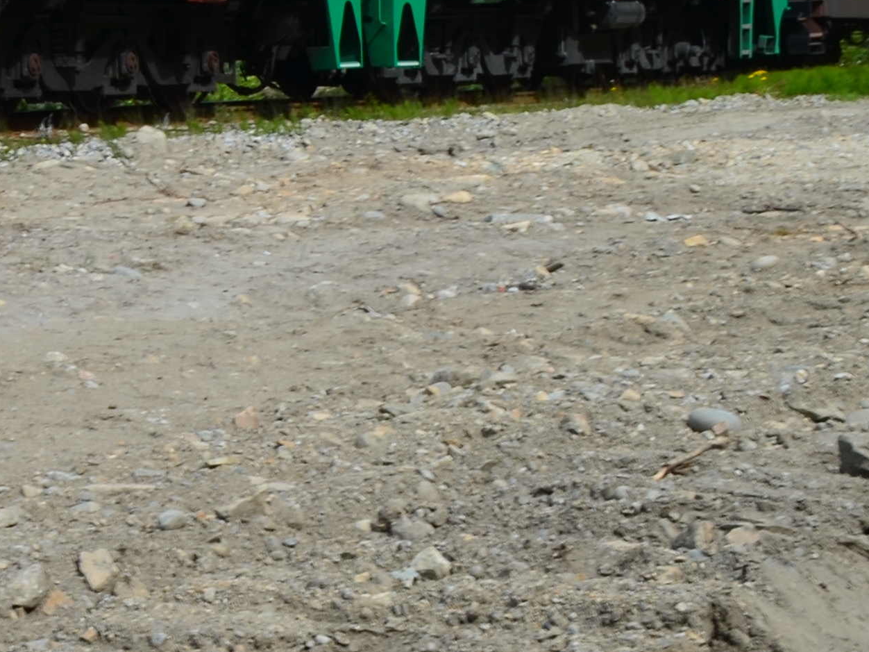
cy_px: -172
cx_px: -370
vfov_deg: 14.0
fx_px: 2561
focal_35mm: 102
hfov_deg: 17.6
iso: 100
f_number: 11
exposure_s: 1/160
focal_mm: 18
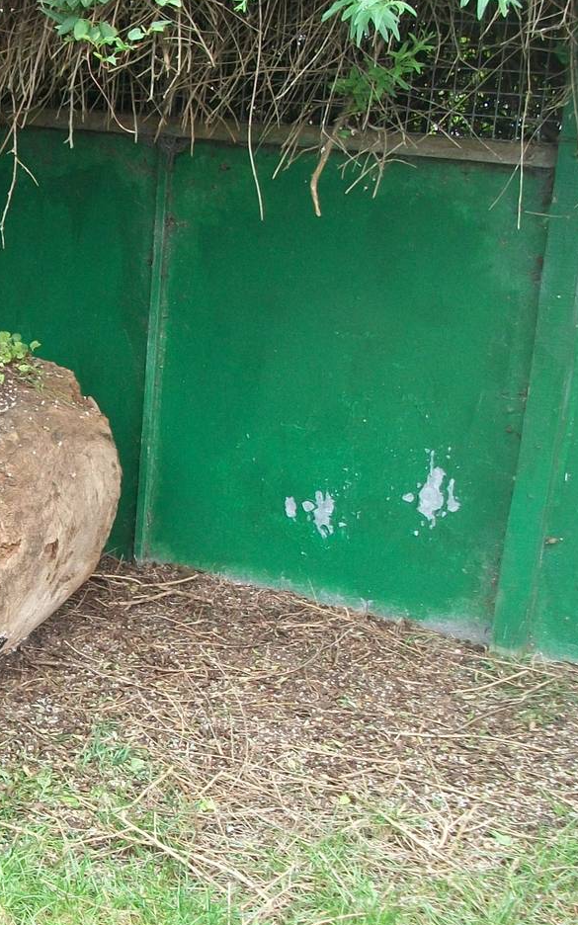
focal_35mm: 58
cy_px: 520
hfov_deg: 21.0
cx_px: -90
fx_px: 1462
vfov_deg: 35.1
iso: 123
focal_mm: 5.7
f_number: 2.9
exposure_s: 1/30
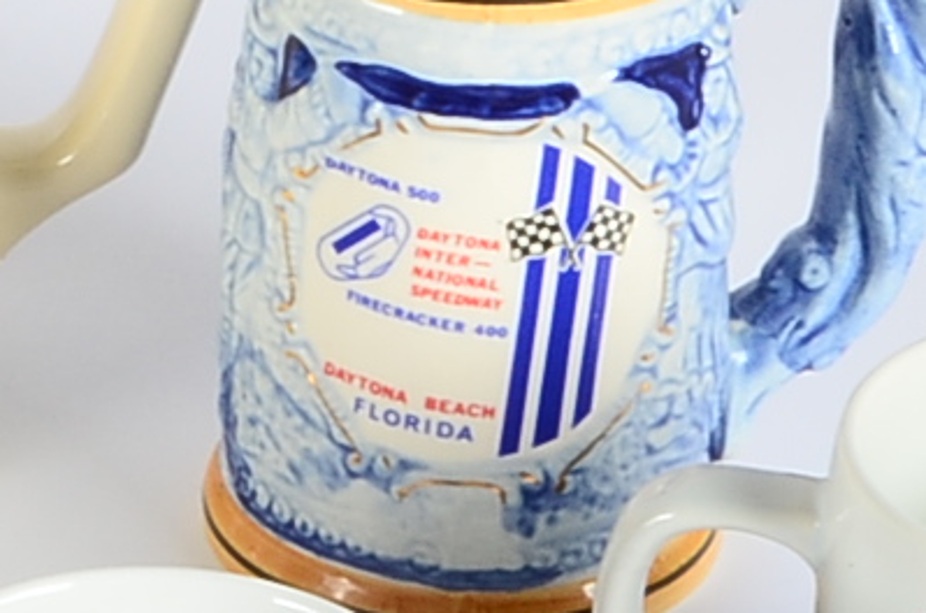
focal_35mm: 352
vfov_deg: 3.9
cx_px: -167
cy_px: 434
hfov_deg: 5.8
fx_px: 9033
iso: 200
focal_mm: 38
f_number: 22
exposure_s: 1/250
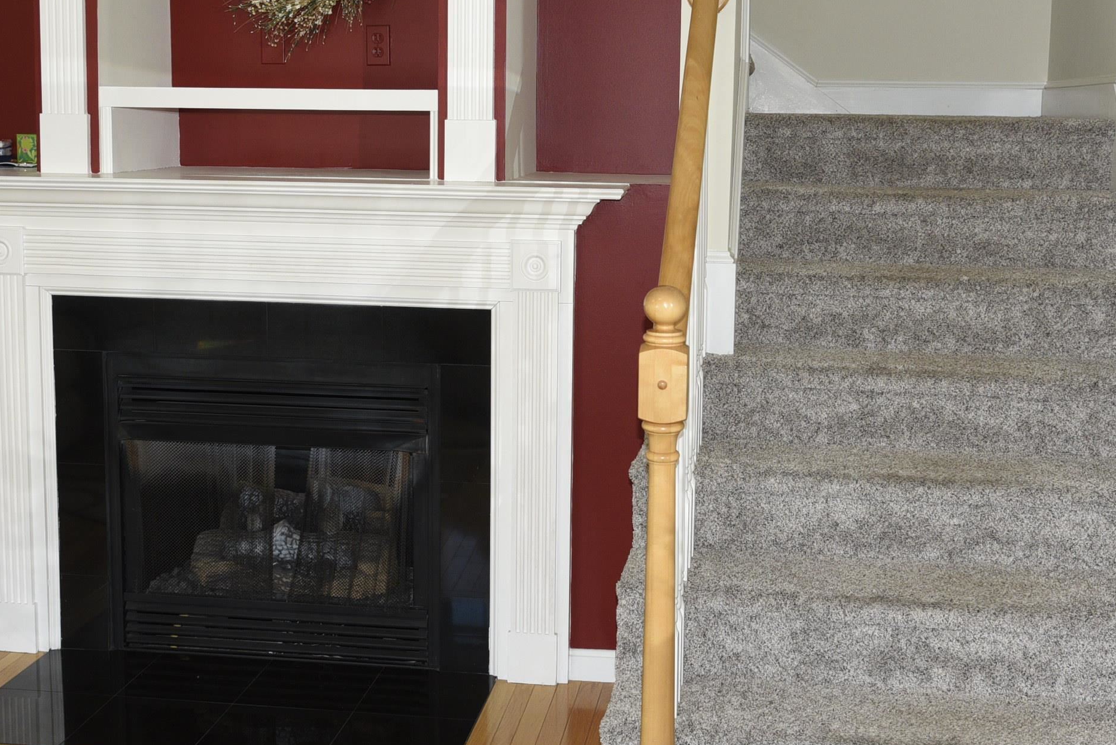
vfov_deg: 26.9
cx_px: 573
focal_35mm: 50
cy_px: 270
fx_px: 1551
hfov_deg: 39.6
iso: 1000
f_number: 5.6
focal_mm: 31
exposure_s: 1/160
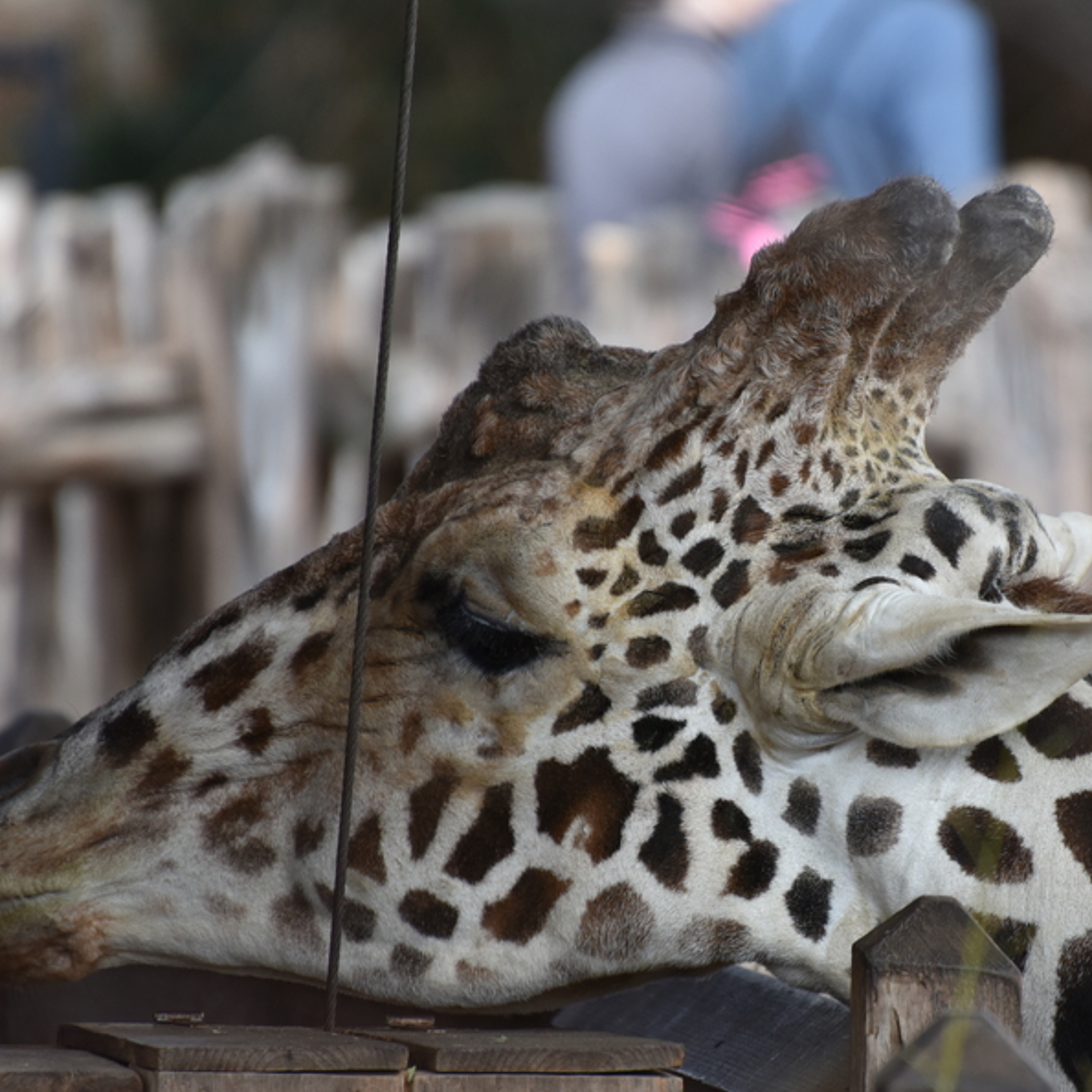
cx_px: 826
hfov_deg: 3.2
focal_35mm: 549
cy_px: 558
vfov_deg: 3.2
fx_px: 19594
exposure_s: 1/640
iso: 560
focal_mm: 300
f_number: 5.6
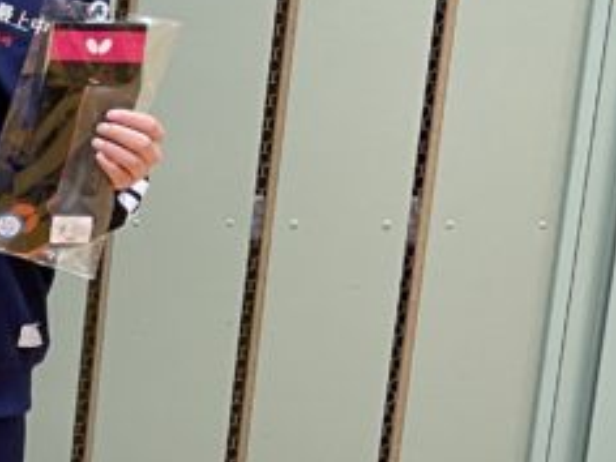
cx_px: -684
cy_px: 256
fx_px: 2011
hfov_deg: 14.1
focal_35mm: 113
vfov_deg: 13.1
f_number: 1.6
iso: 100
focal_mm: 4.2
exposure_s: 1/50
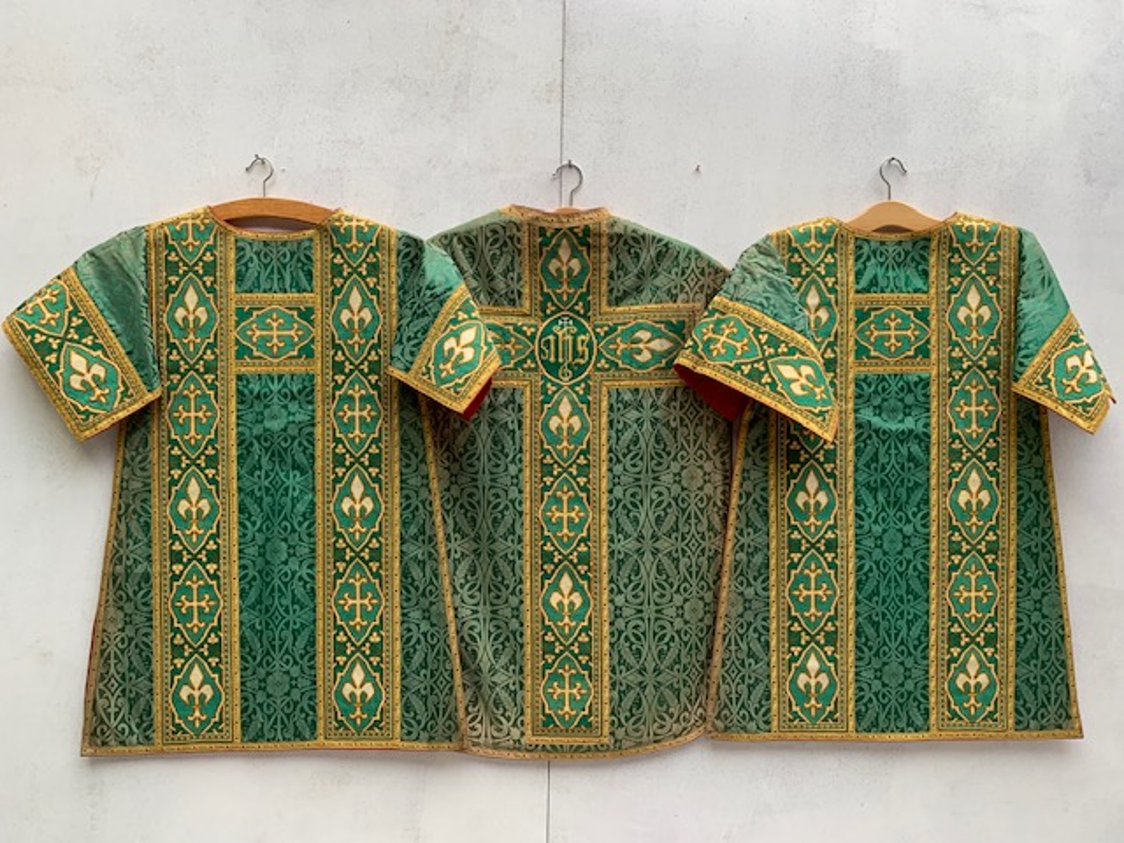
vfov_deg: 53.1
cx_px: 562
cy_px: 422
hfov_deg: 67.3
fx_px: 844
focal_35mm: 26
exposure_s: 1/100
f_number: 1.8
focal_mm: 4.25
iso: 80
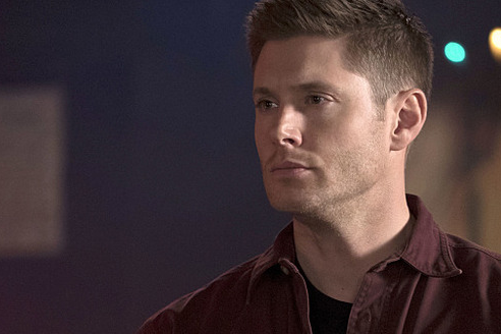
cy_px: 224
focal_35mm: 317
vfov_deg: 4.3
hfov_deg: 6.5
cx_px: 228
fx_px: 4411
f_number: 4
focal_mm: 200
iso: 6400
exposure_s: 1/200
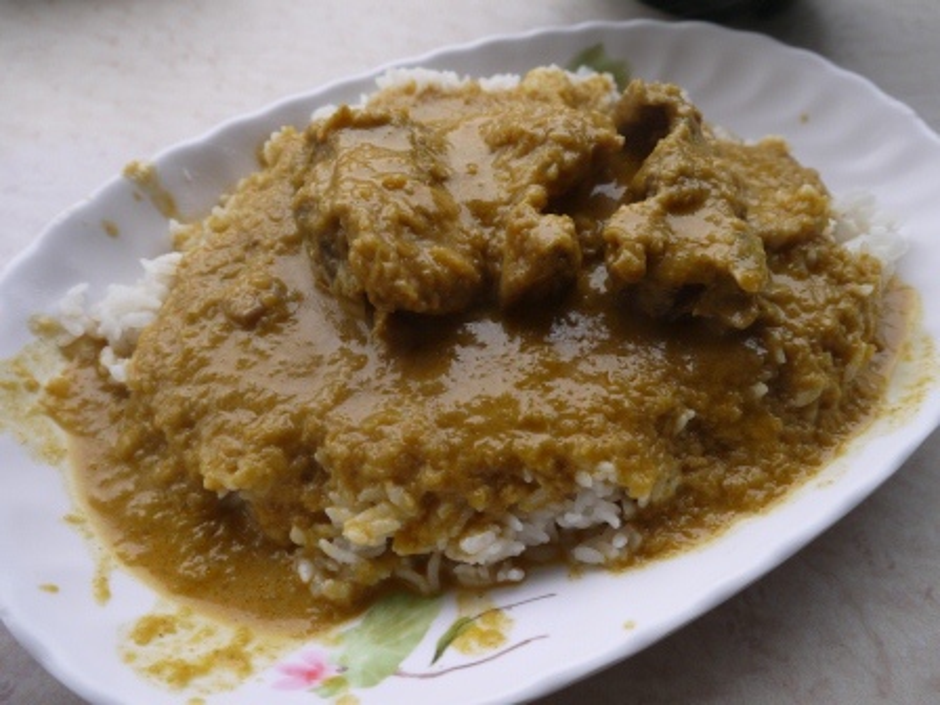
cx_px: 470
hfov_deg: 63.4
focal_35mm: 28
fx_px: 760
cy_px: 352
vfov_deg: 49.7
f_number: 5
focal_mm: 14
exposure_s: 1/200
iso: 160
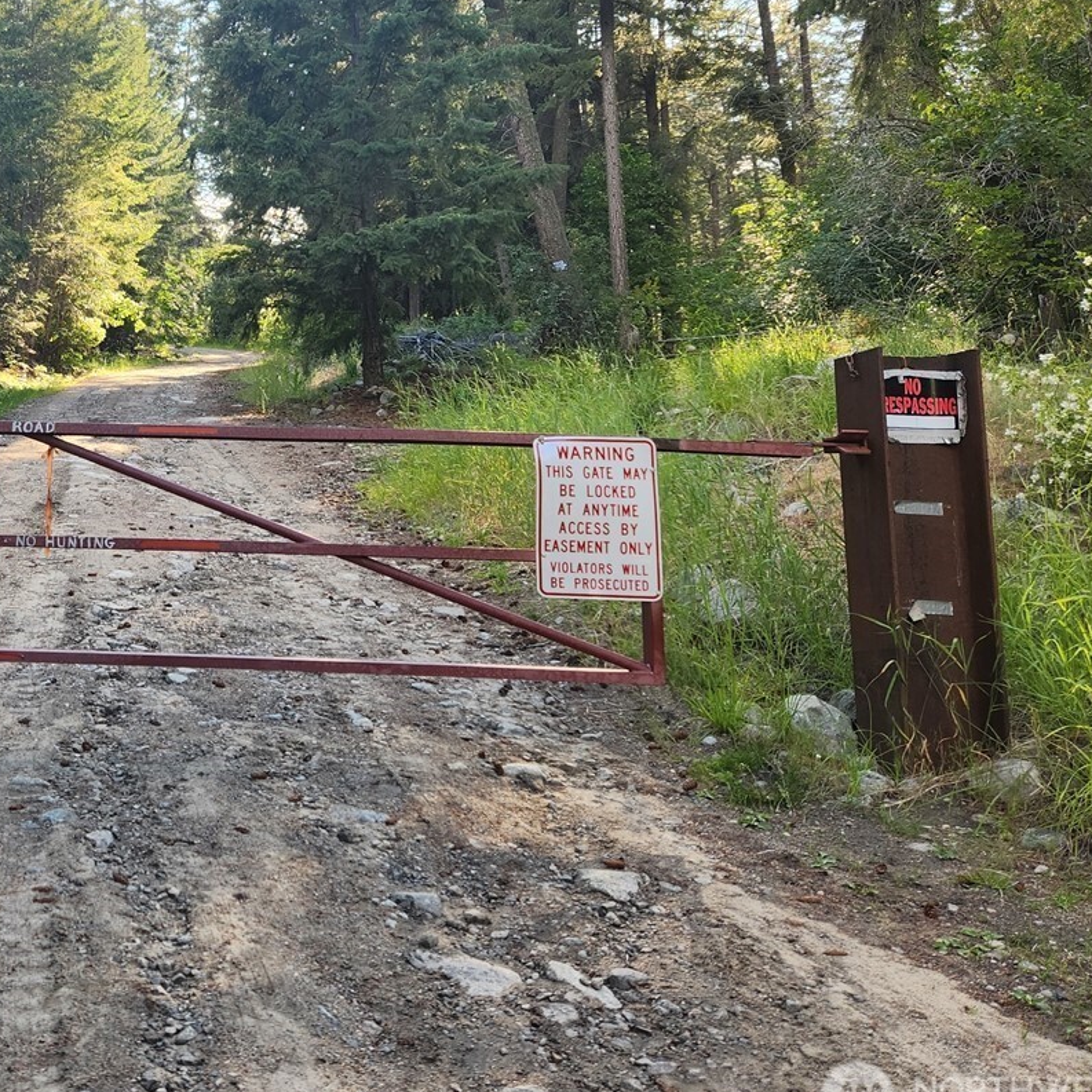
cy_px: 328
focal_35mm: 41
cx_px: 76
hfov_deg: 37.7
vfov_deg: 40.2
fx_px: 1463
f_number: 1.8
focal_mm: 5.4
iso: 25
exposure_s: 1/180
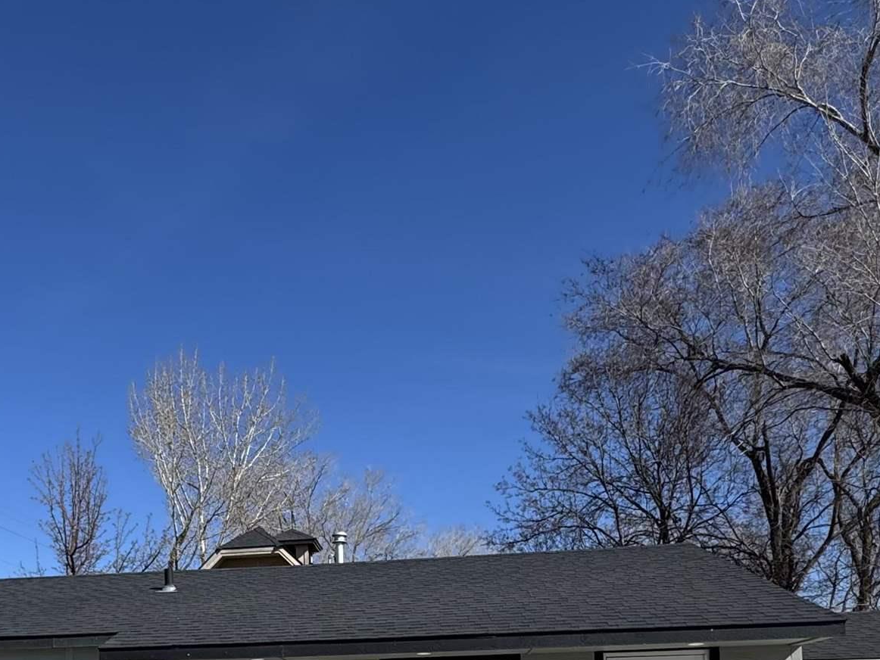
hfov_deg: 48.8
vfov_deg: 35.0
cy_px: 664
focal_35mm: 37
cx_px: 258
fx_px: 941
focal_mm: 2.22
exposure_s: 1/1976
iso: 40
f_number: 2.2
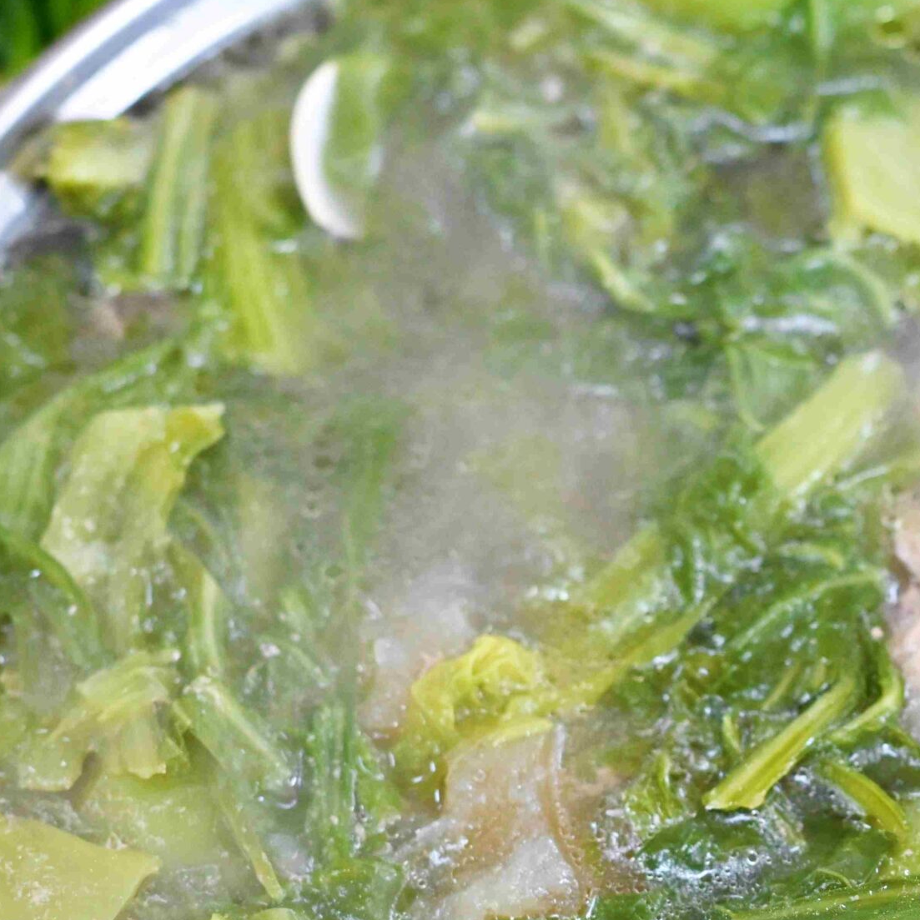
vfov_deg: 11.8
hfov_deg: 11.7
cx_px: 832
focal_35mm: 148
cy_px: 620
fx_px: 4450
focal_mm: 50
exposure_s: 1/200
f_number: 3.2
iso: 560
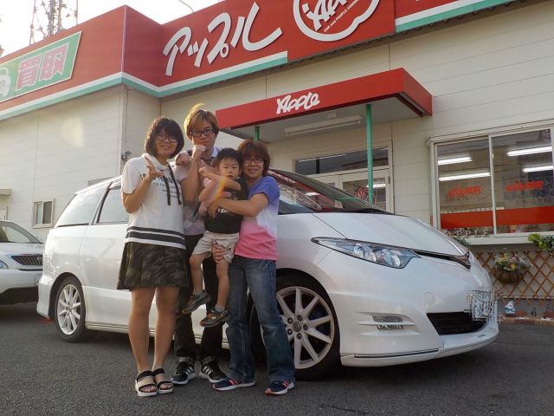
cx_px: 277
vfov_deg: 46.8
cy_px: 208
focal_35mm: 30
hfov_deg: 60.0
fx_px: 480
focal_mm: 4.1
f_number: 3.3
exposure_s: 1/640
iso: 125
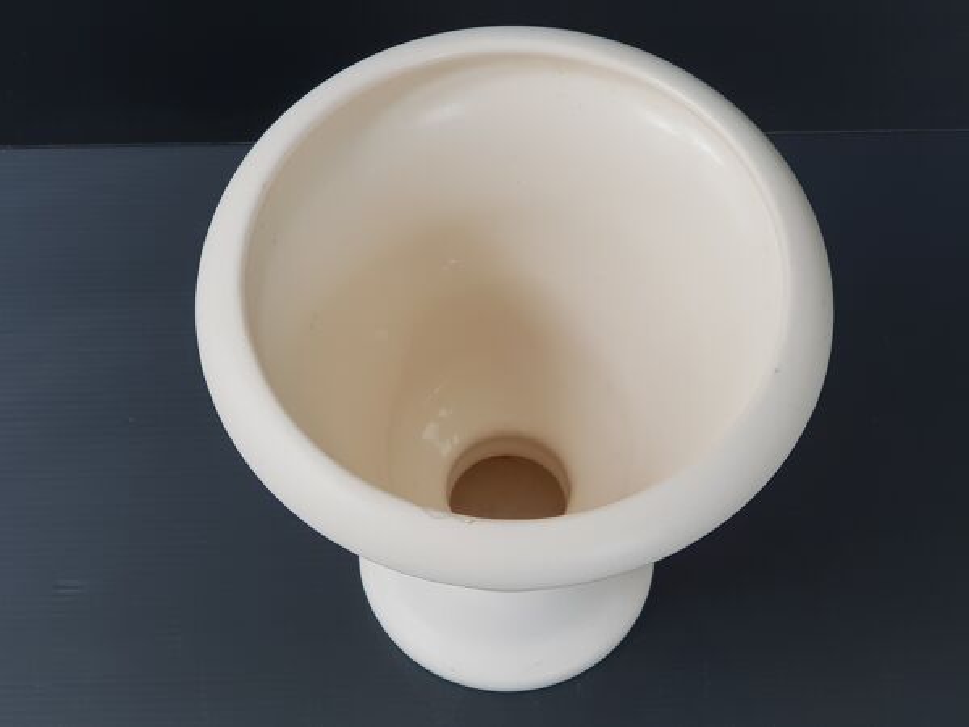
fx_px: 1456
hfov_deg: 36.8
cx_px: 484
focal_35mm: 52
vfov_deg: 28.0
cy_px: 364
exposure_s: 1/33
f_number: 2.4
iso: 64
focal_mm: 6
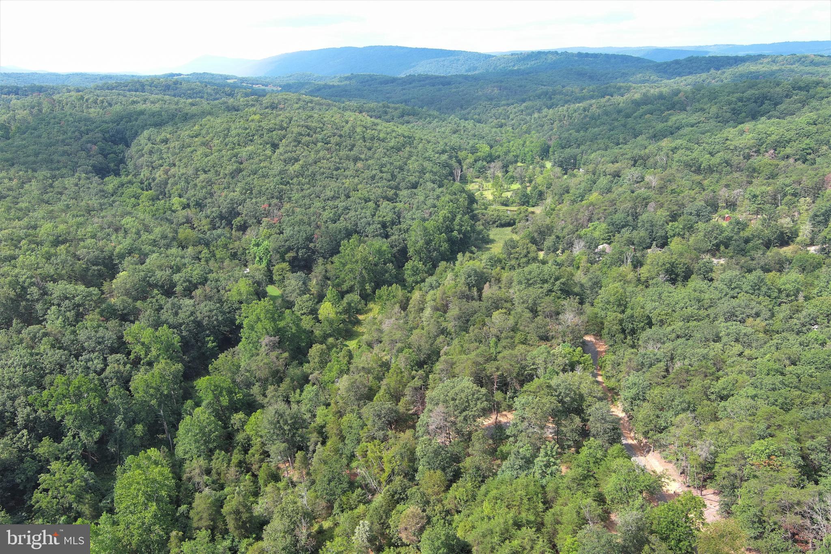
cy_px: 277
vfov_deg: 45.0
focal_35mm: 29
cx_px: 416
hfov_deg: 63.7
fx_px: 669
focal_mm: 10.57
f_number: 2.8
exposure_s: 1/463
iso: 100
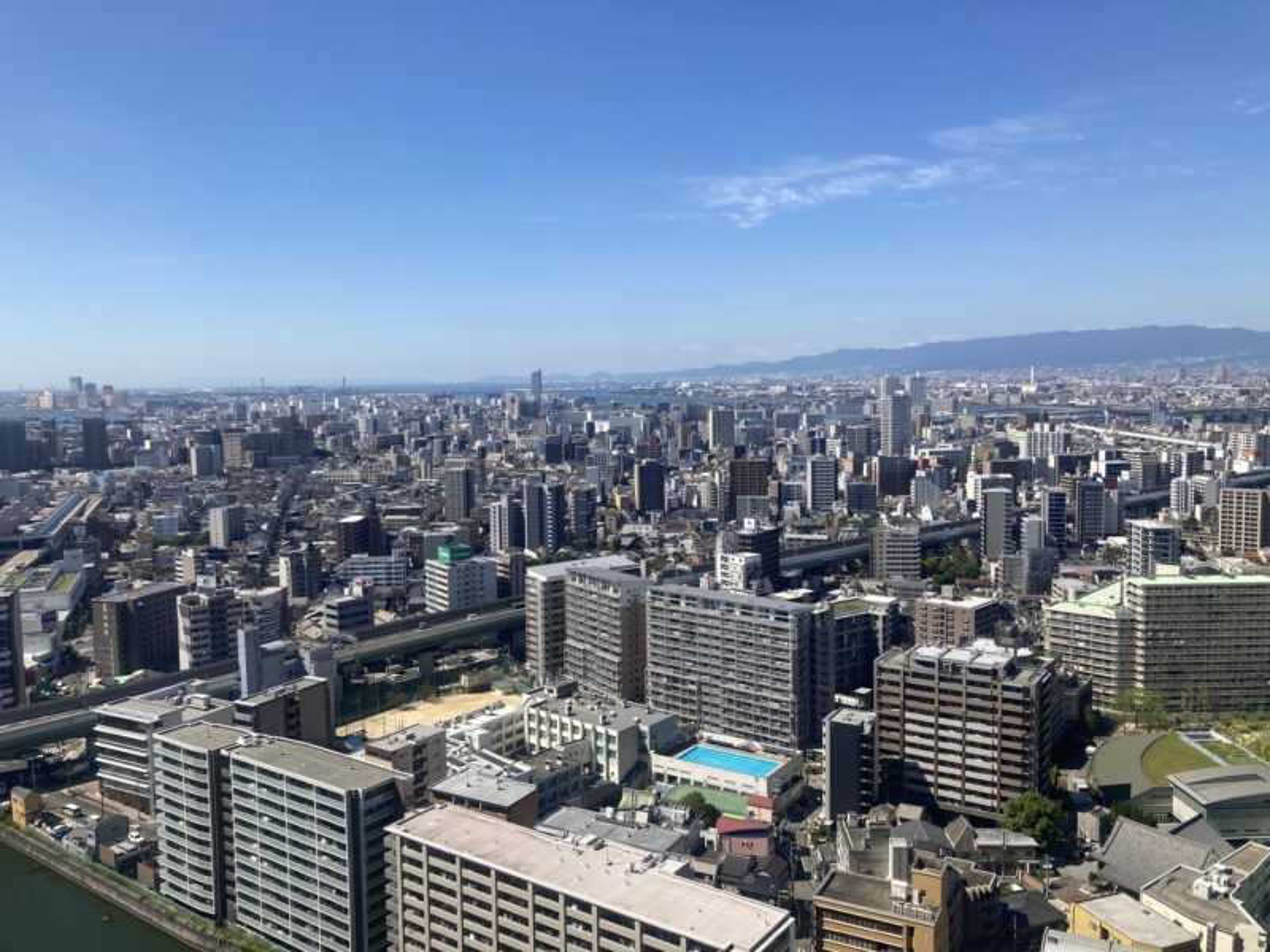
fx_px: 1027
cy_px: 476
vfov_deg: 49.7
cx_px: 635
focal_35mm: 28
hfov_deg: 63.4
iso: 20
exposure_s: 1/2404
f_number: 1.8
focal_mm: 3.99
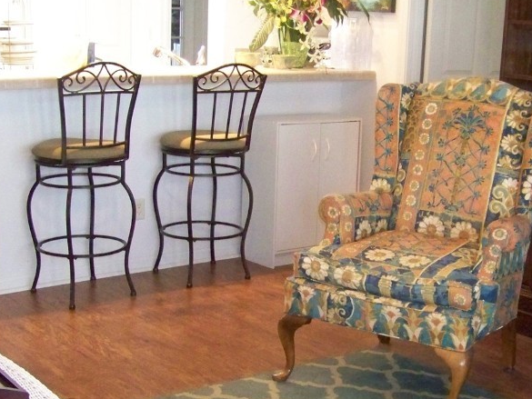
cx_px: 266
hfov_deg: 30.7
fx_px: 968
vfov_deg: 23.1
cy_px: 286
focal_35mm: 63
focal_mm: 5.85
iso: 640
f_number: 2.8
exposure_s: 1/30
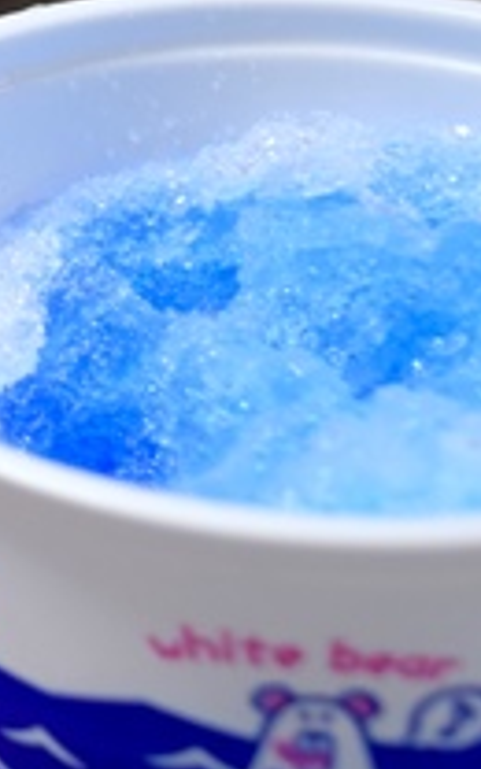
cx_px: -577
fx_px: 2957
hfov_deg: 8.6
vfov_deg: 14.7
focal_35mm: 141
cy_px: 122
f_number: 4.5
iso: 400
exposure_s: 1/40
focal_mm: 24
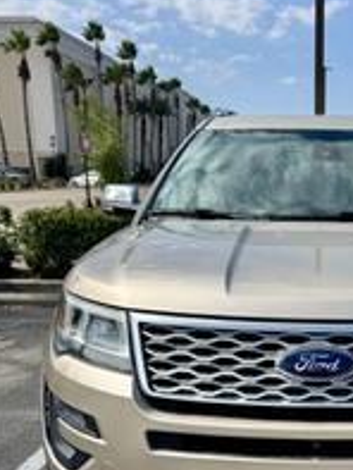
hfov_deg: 30.1
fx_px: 625
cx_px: 324
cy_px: 336
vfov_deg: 40.4
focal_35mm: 46
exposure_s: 1/5348
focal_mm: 6.76
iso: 80
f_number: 1.78
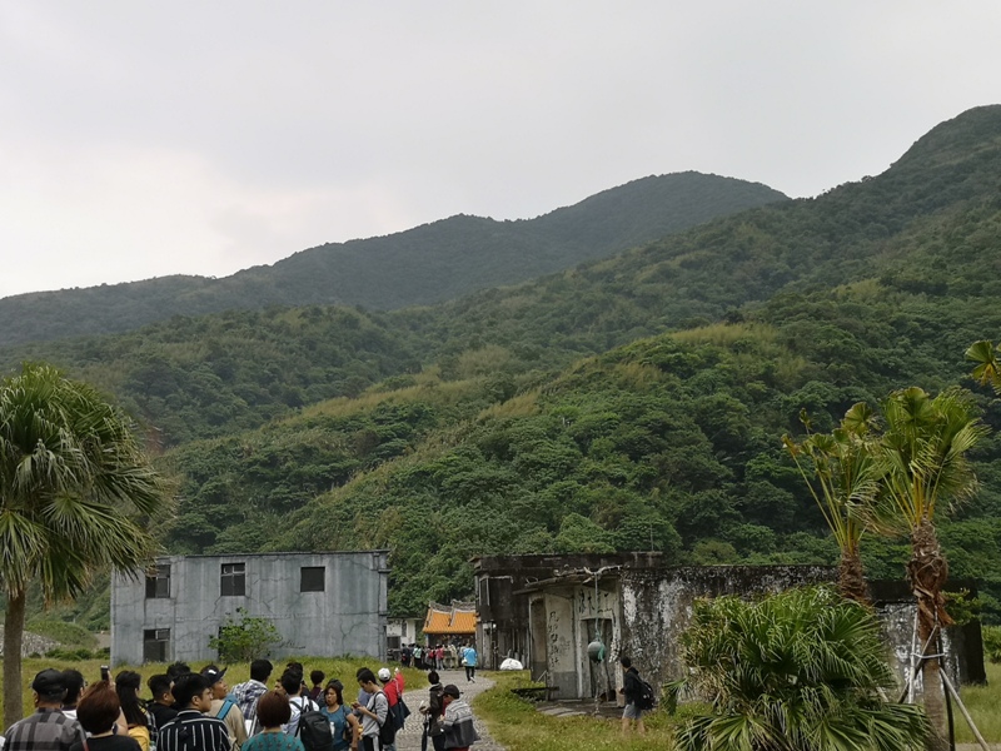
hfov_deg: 40.4
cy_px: 376
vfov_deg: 30.9
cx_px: 500
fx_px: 1359
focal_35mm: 47
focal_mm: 3.95
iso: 50
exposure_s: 1/238
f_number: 1.8
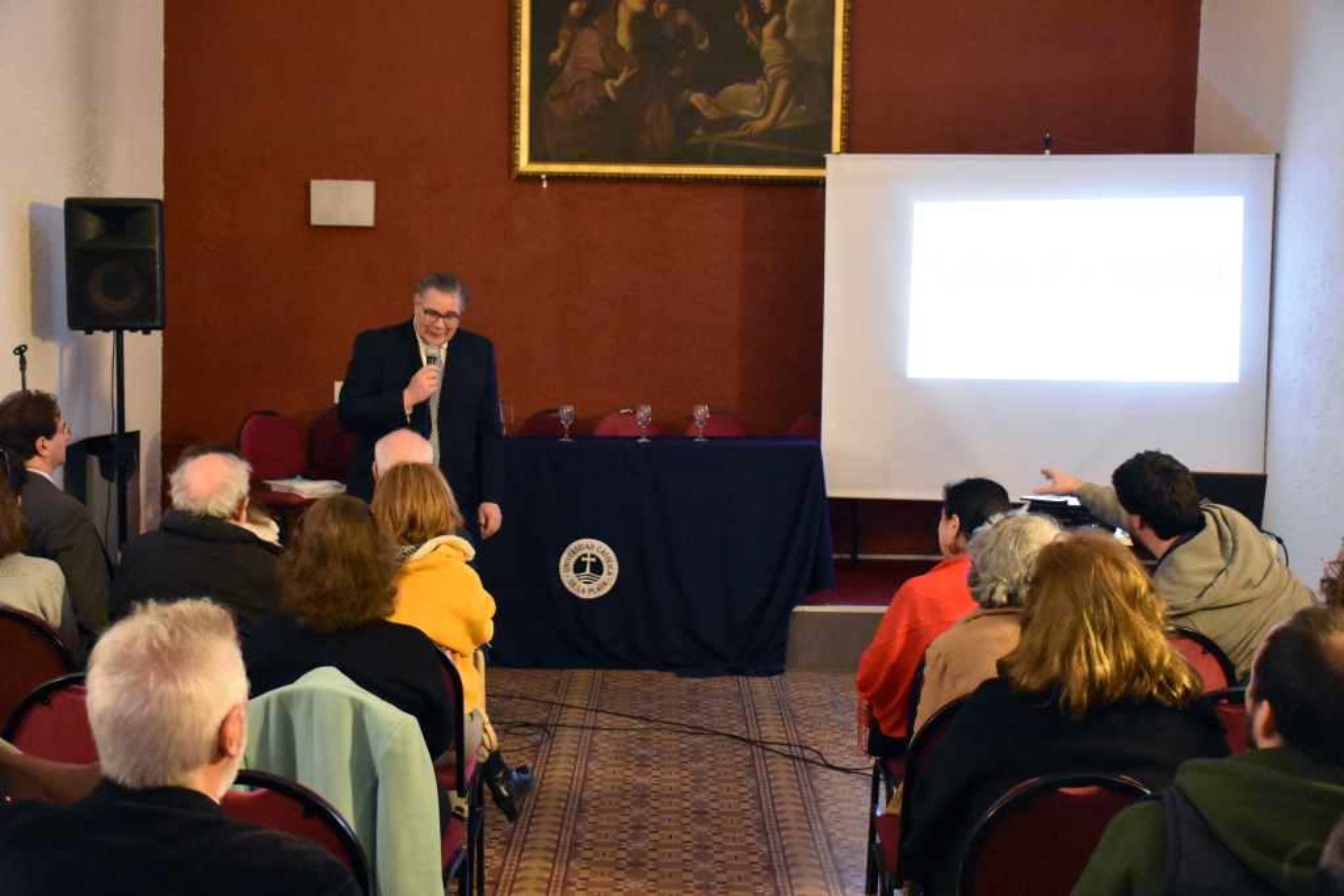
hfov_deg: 41.1
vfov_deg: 28.1
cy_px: 448
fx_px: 1792
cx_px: 672
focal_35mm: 48
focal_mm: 32
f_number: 4
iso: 9000
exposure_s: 1/60
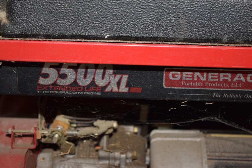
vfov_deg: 16.6
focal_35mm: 82
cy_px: 84
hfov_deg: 24.6
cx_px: 126
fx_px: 578
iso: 800
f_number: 5.6
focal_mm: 55
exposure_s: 1/100
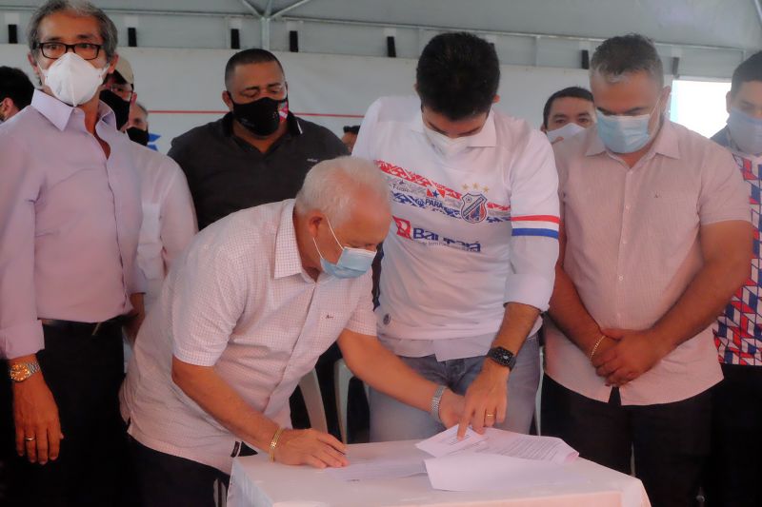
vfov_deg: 26.5
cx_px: 381
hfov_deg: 38.9
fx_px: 1079
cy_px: 254
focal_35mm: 51
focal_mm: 34
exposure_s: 1/320
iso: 6400
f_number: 6.4
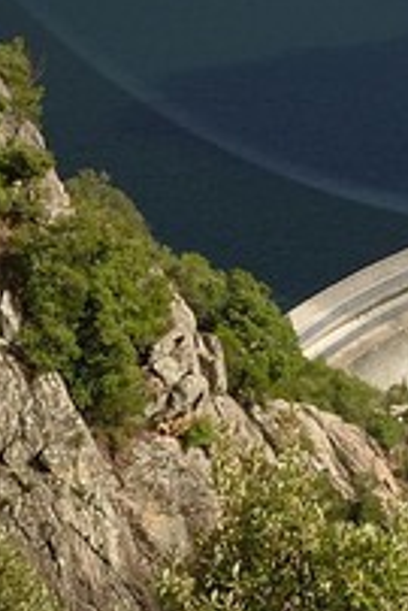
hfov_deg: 4.9
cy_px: -599
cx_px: 594
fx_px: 4701
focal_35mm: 277
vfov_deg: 7.2
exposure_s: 1/250
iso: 200
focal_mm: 35
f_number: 11
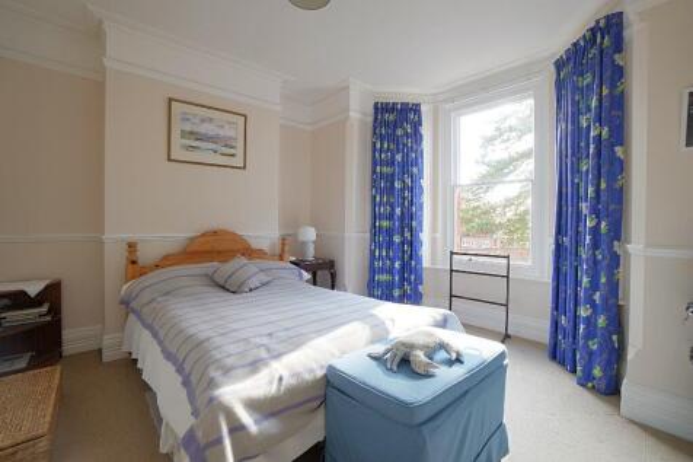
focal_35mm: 15
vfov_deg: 77.3
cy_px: 231
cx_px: 346
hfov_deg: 100.4
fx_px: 289
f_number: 4
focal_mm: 10
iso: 125
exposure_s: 1/60
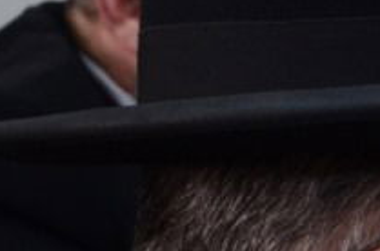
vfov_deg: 5.2
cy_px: 387
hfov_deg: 7.8
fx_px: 2725
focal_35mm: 259
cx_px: 629
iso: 1600
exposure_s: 1/200
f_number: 4.8
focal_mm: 45
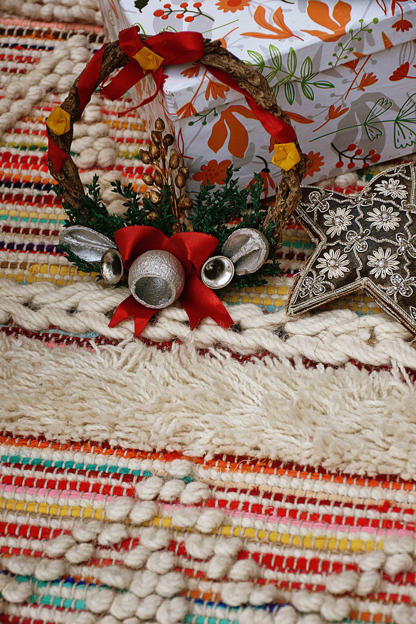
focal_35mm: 112
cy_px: 312
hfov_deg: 12.2
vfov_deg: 18.2
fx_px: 1950
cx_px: 208
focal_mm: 75
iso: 200
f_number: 5
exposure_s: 1/200
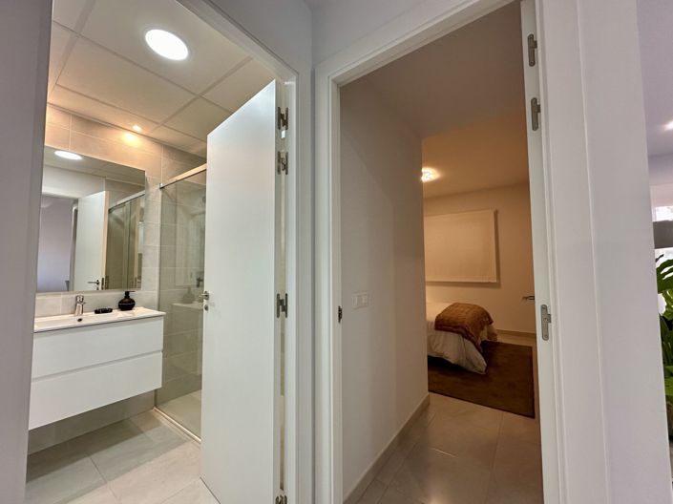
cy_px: 252
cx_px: 336
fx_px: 272
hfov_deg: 102.1
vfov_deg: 85.6
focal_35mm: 14
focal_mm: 2.22
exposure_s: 1/100
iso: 125
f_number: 2.2
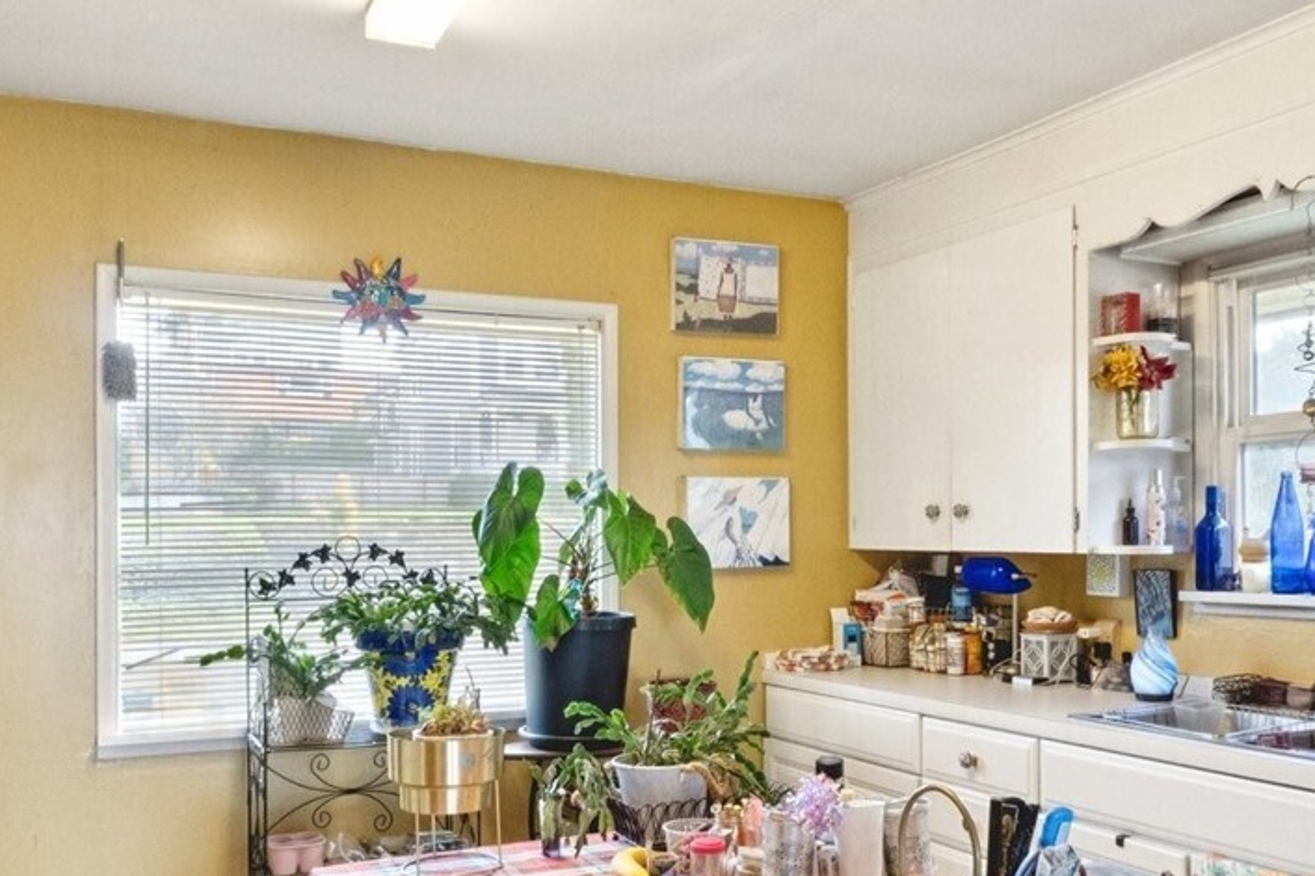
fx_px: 1315
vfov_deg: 36.4
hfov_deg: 53.0
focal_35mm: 36
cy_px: 600
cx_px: 737
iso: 2000
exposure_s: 1/30
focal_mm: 10
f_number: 9
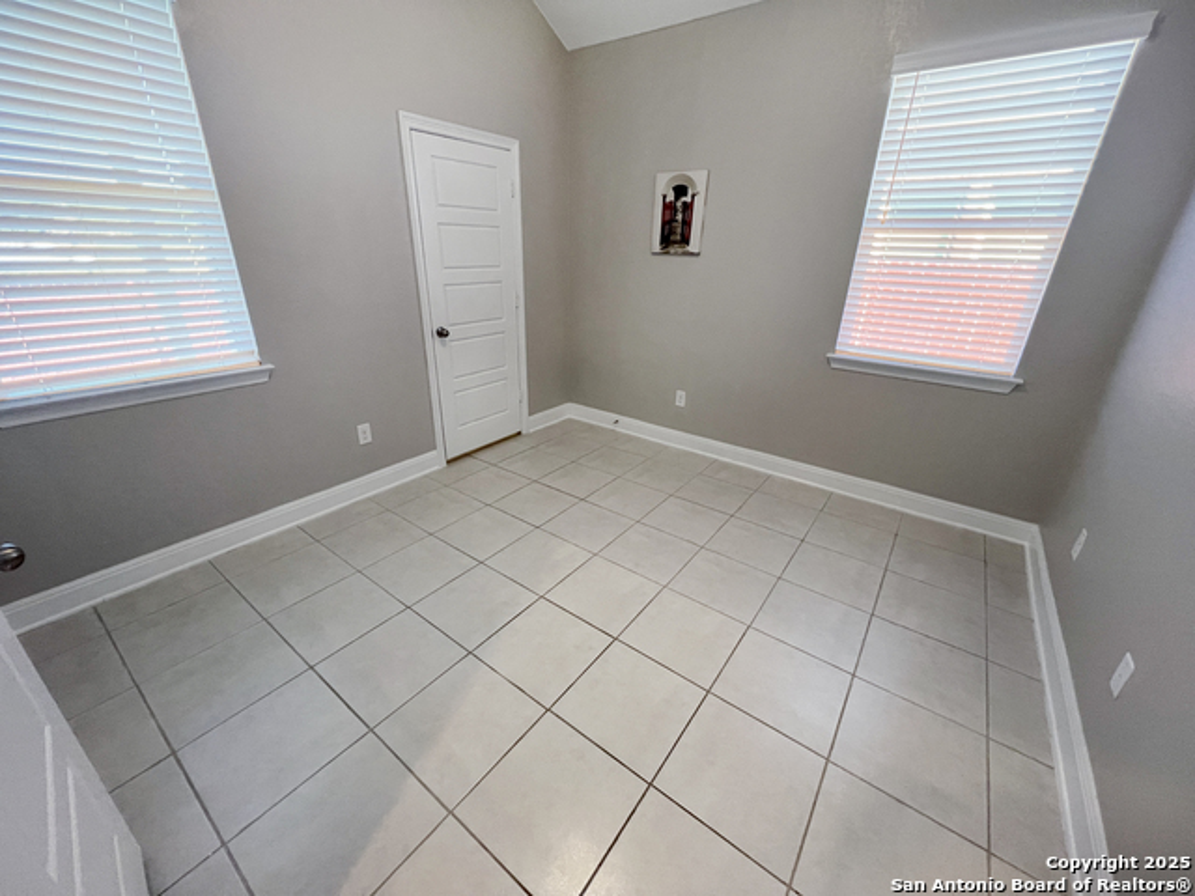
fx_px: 449
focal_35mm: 13
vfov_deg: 89.9
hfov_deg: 106.2
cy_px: 448
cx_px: 598
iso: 200
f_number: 1.8
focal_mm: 1.57
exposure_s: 1/60
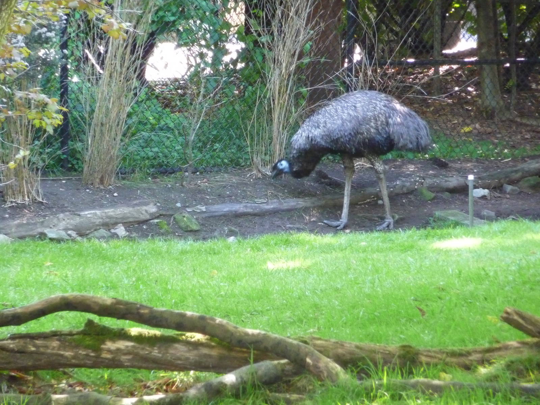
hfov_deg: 7.1
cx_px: 270
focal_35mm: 280
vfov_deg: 5.3
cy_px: 202
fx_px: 4368
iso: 800
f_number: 4.9
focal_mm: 47
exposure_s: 1/50
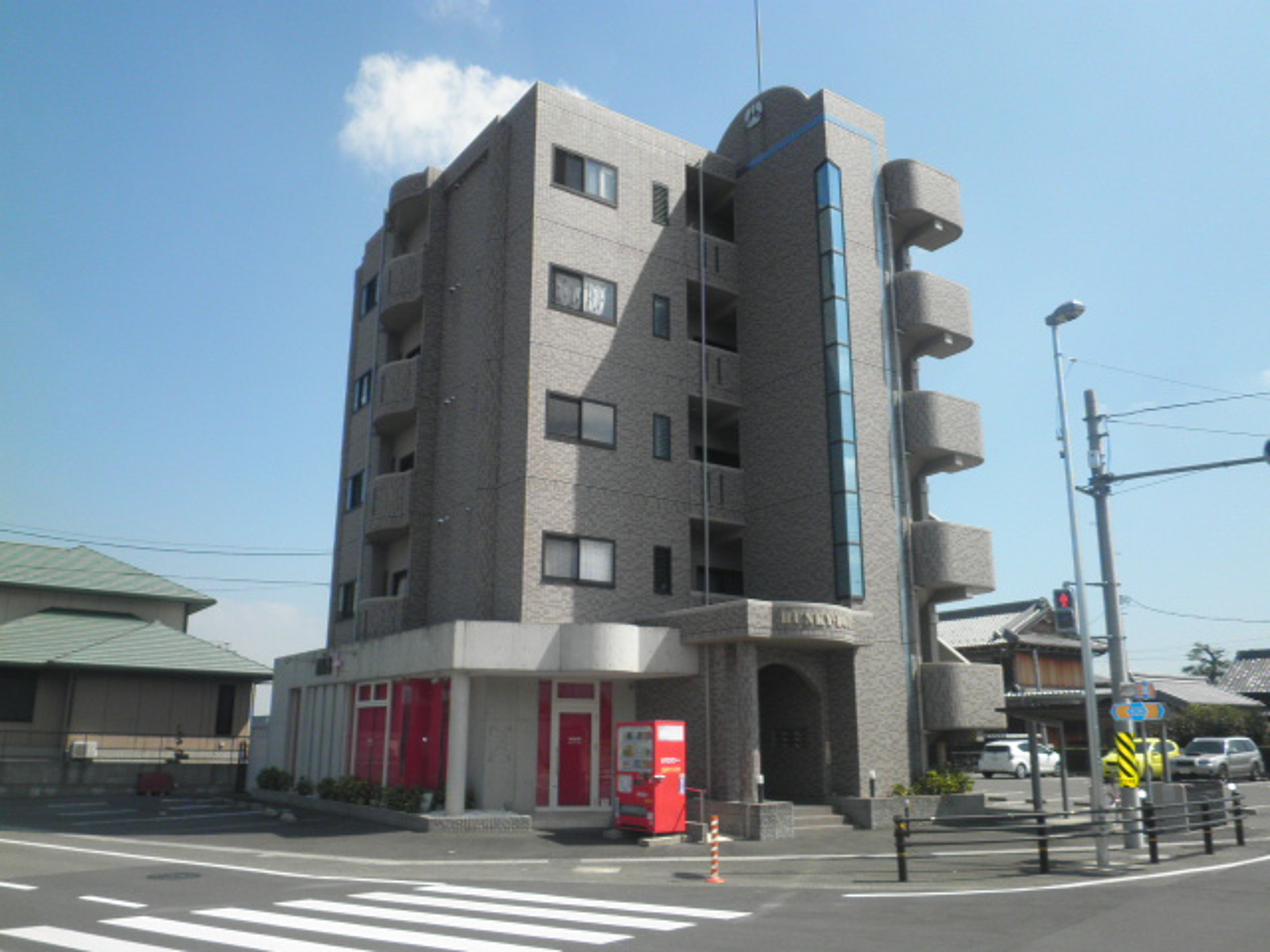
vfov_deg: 53.1
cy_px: 476
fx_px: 954
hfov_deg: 67.3
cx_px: 635
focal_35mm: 26
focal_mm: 4.7
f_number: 7.9
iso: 64
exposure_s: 1/125
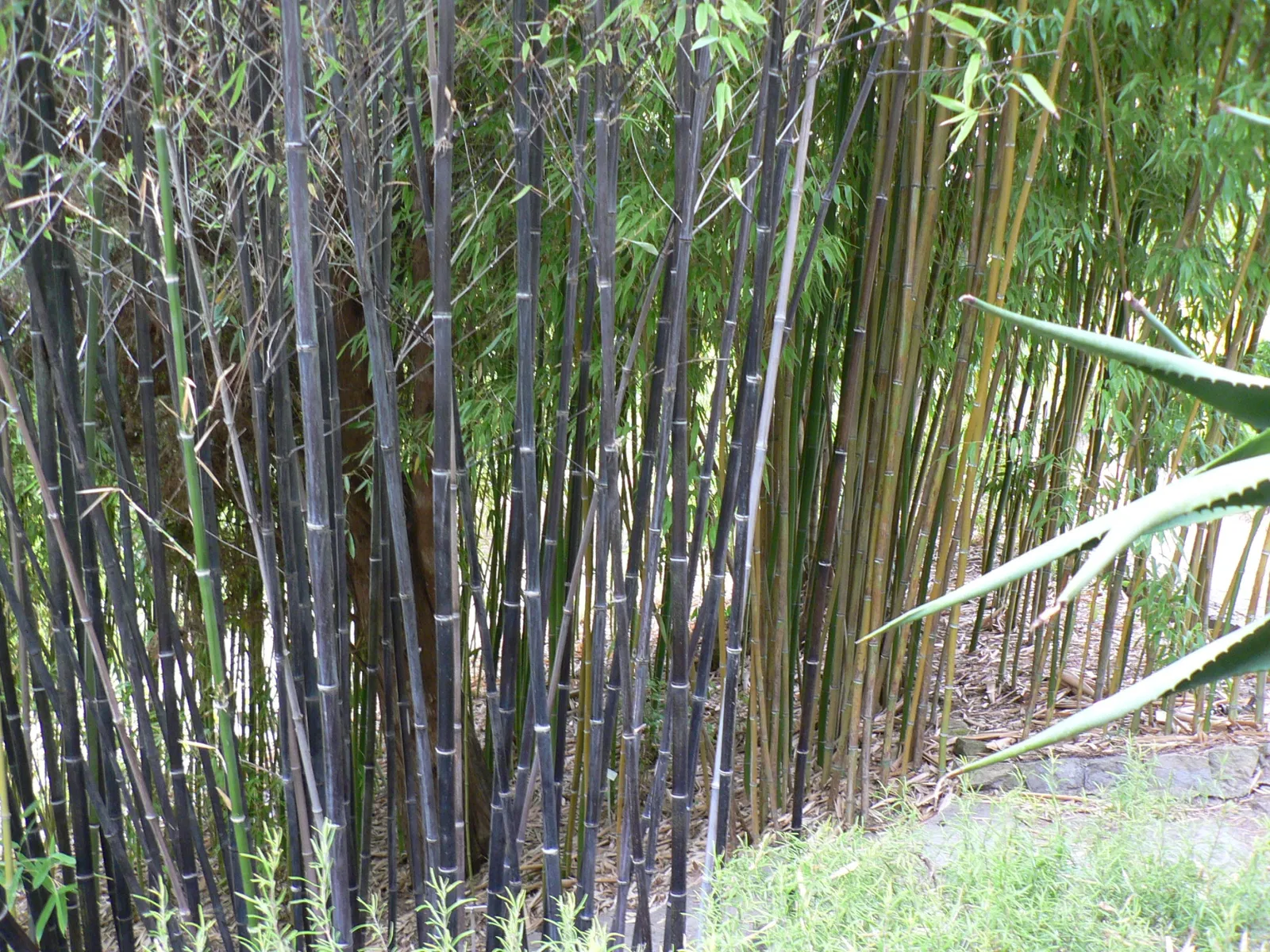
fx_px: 1284
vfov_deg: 40.7
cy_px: 476
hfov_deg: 52.6
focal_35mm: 35
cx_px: 635
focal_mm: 6
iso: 150
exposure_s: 1/30
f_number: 2.8
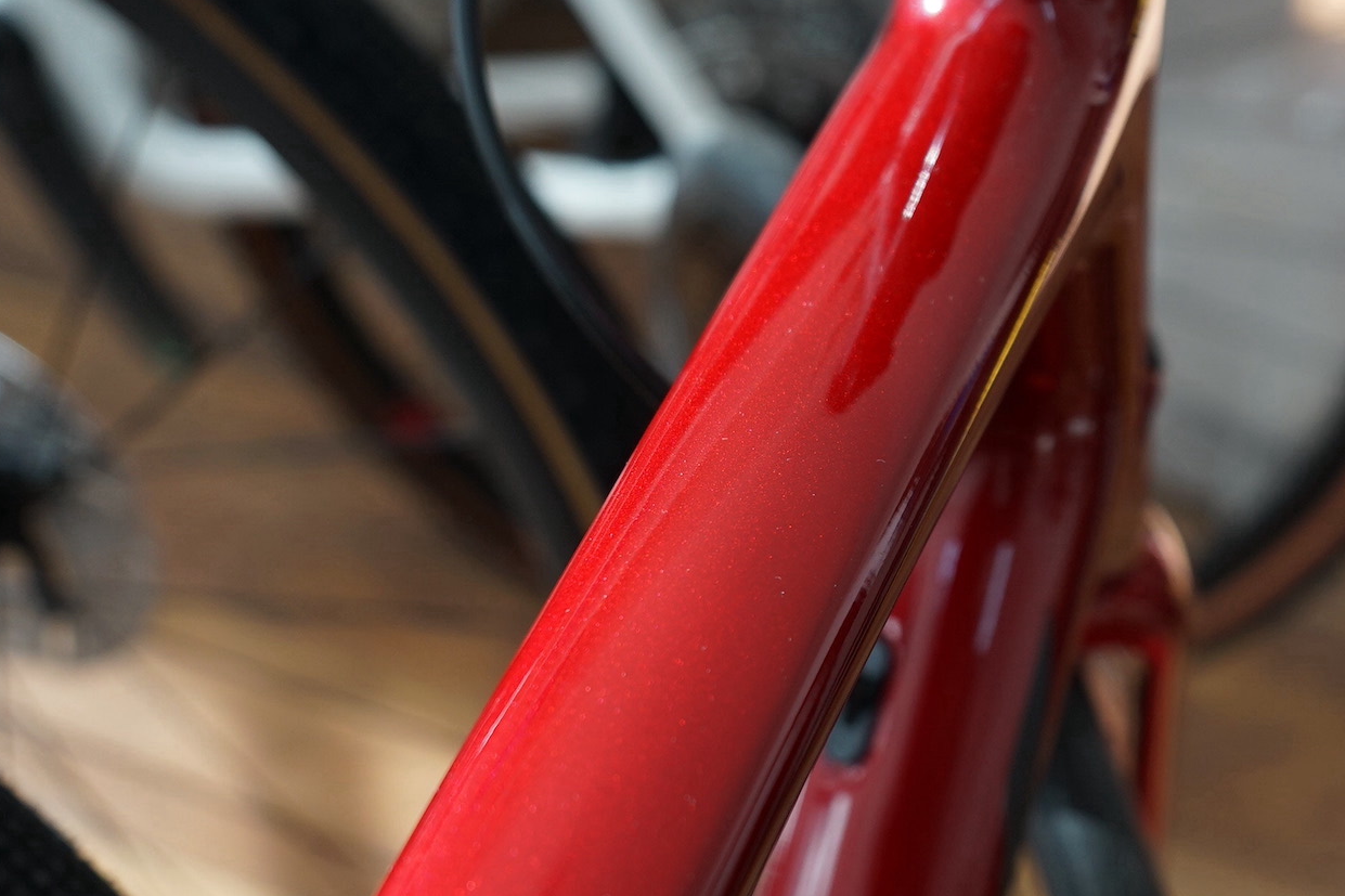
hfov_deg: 28.0
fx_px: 2652
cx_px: 1009
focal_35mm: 71
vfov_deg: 19.1
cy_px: 640
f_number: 4.5
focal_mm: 42
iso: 400
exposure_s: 1/160
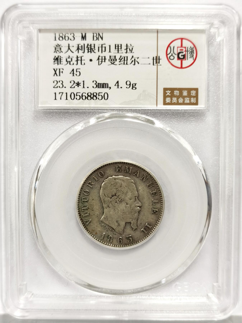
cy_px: 162
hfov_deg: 27.0
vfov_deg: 35.5
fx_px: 503
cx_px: 121
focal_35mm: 54
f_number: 16
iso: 160
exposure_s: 1/100
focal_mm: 5.56
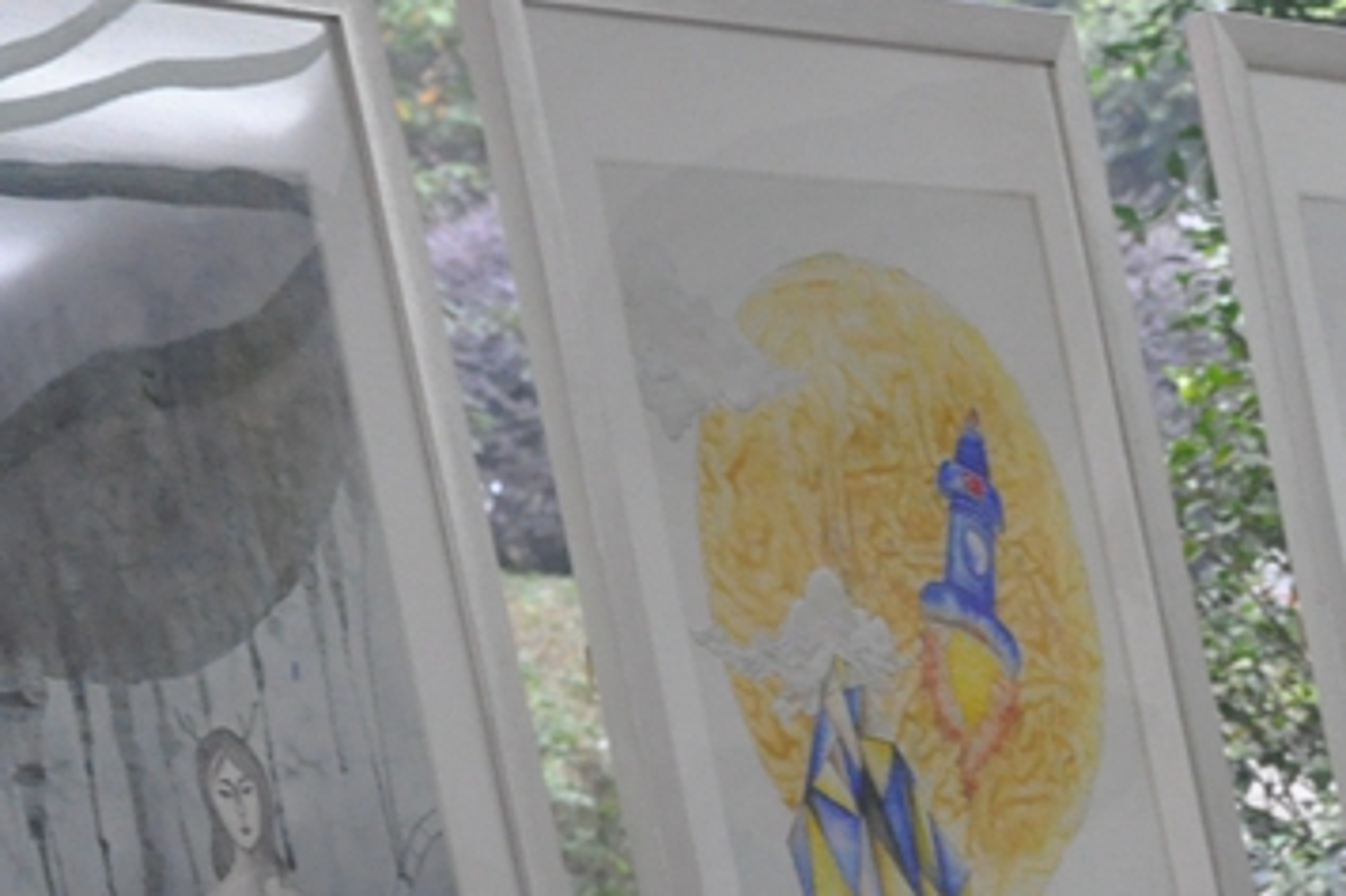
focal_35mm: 202
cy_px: 677
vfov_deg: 6.8
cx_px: 1388
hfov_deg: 10.1
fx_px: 7549
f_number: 6.7
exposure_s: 1/45
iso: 2000
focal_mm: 48
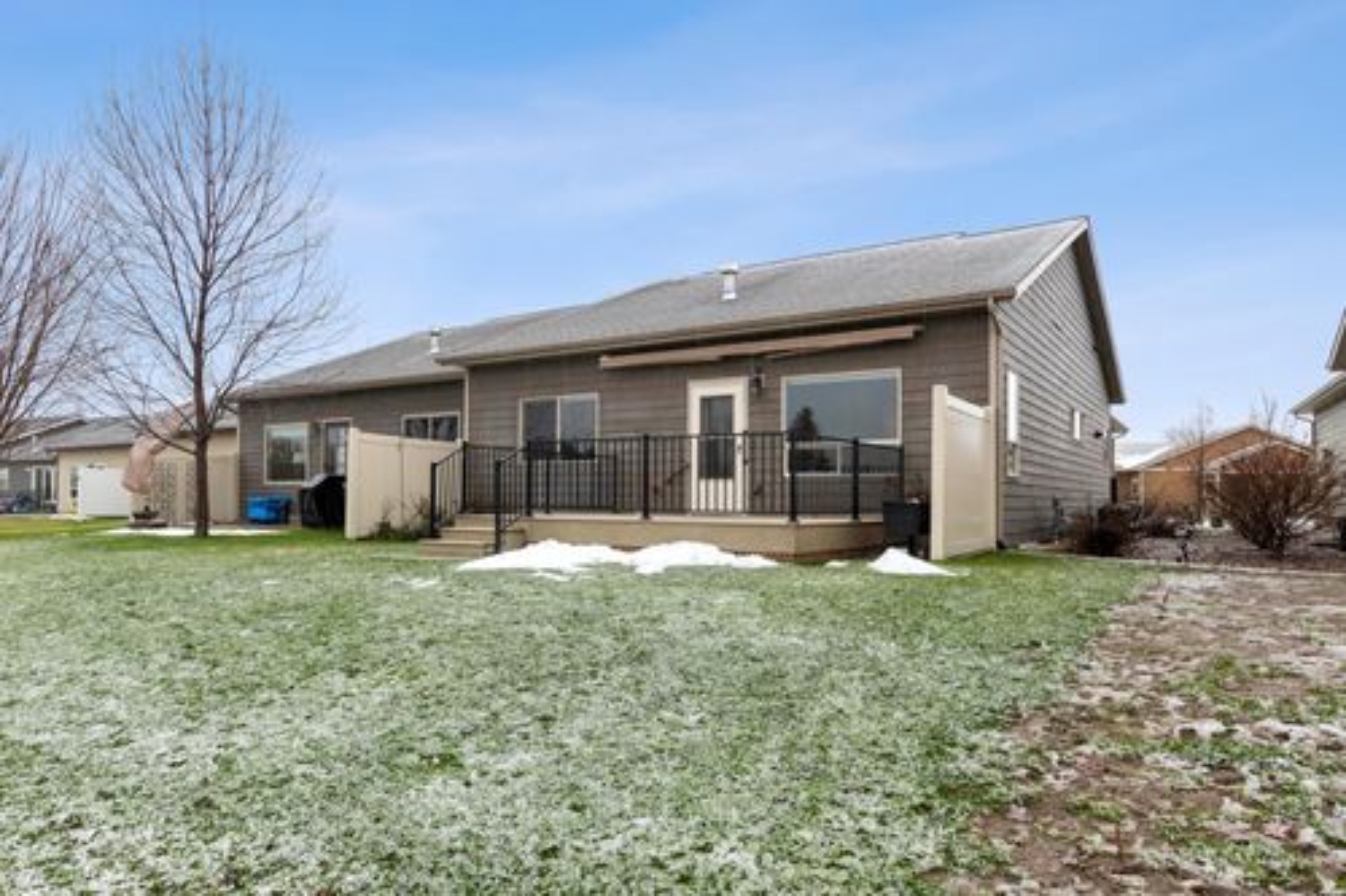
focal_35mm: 22
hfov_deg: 78.6
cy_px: 448
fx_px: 822
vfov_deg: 57.2
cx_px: 673
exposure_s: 1/100
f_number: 6.3
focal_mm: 15
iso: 100
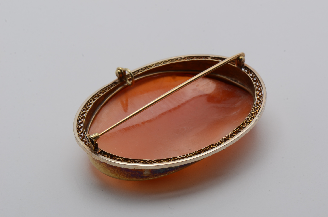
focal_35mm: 128
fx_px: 1159
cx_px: 164
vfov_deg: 10.7
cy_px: 108
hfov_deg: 16.1
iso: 200
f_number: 18
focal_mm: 85
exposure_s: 1/160
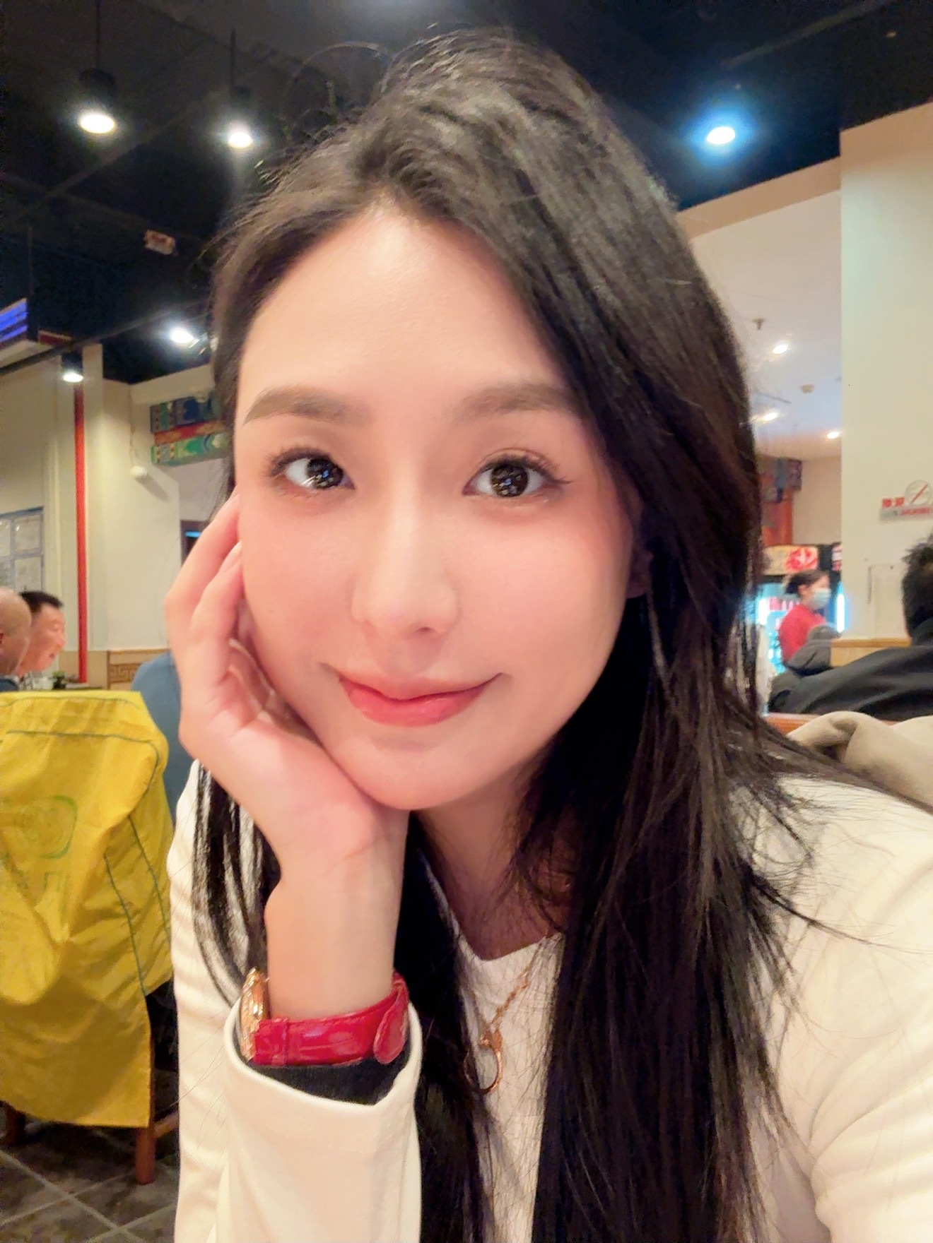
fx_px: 1078
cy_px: 622
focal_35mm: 30
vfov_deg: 60.0
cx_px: 466
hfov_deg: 46.8
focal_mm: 2.69
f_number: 1.9
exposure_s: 1/25
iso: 320
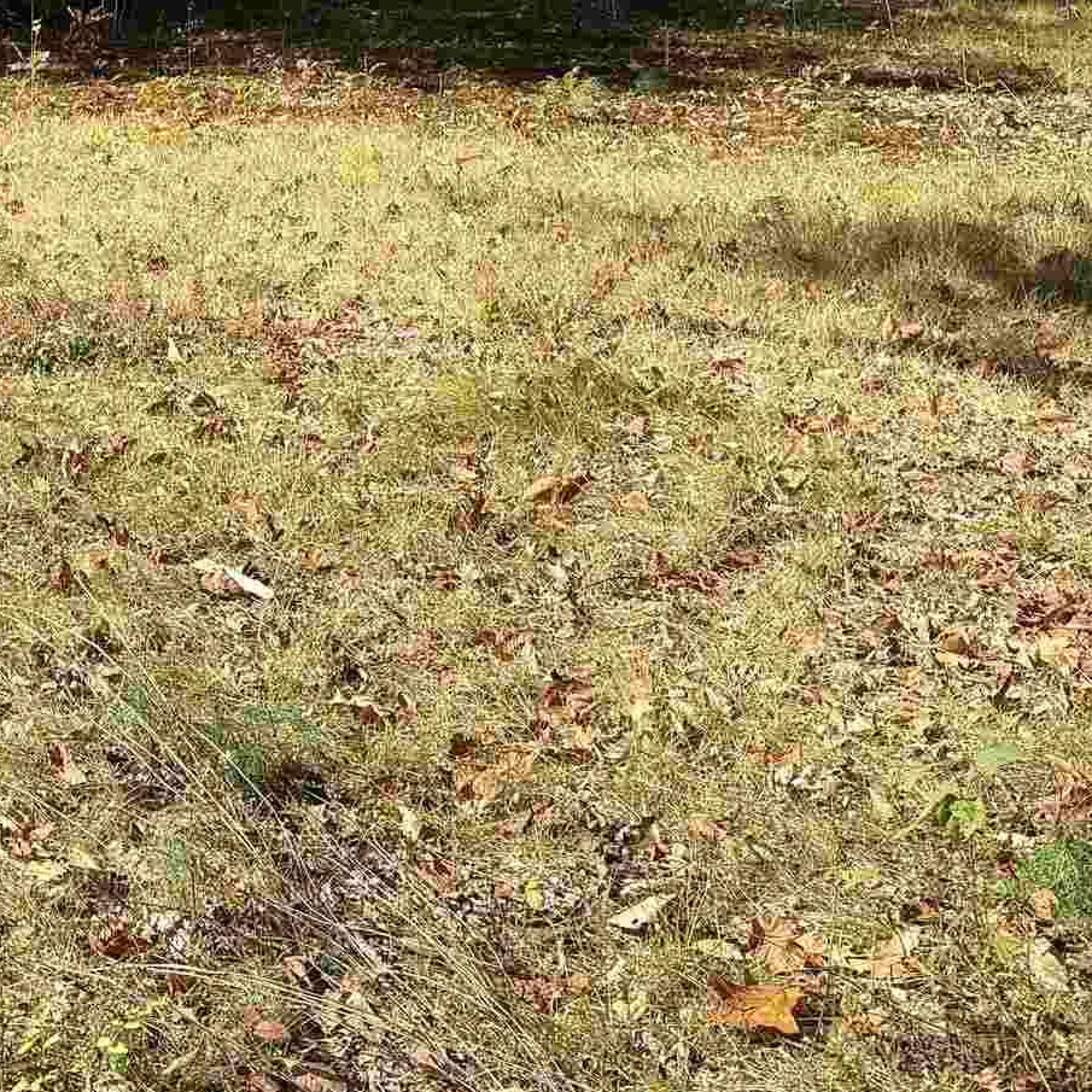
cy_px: 68
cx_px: -181
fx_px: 2570
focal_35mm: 72
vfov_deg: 23.2
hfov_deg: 22.3
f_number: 1.78
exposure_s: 1/1653
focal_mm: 6.76
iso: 80
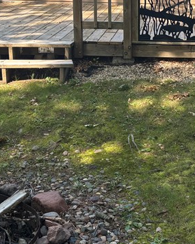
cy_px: 65
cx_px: 150
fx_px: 526
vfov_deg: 25.8
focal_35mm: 73
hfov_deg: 20.8
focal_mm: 5.96
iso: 50
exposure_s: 1/604
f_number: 1.6
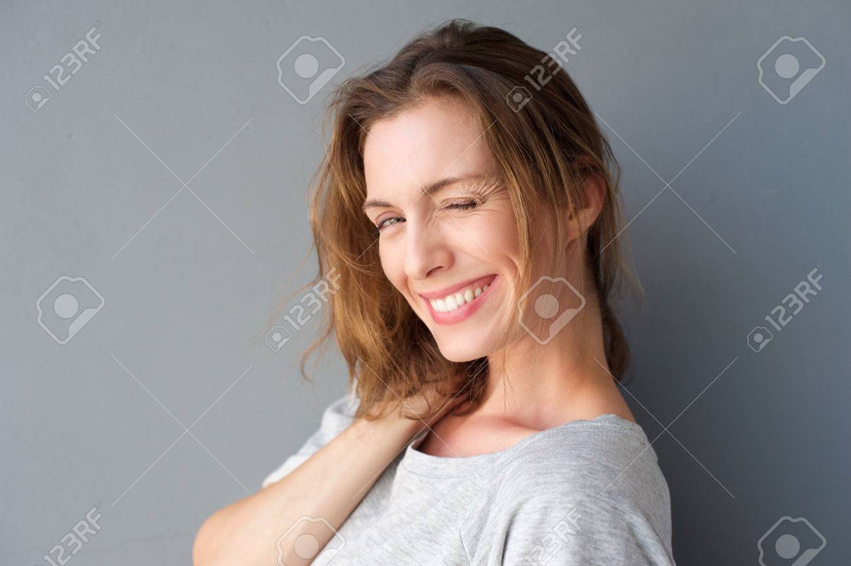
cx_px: 426
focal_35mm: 50
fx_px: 1181
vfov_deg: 27.0
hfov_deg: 39.6
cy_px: 283
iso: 200
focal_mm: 50
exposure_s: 1/320
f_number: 4.5
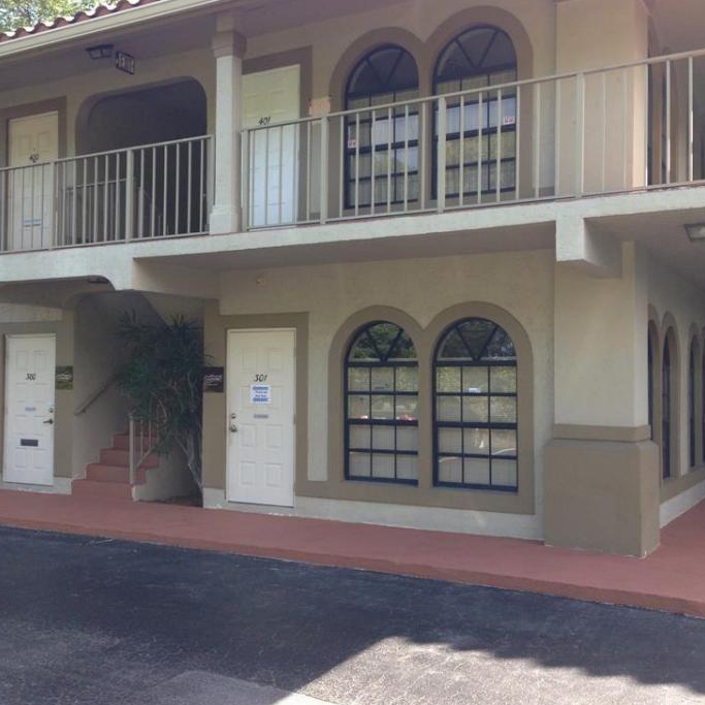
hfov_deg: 40.8
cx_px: 306
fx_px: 945
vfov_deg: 40.9
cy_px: 356
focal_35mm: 41
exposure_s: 1/267
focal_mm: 4.12
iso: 50
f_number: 2.4
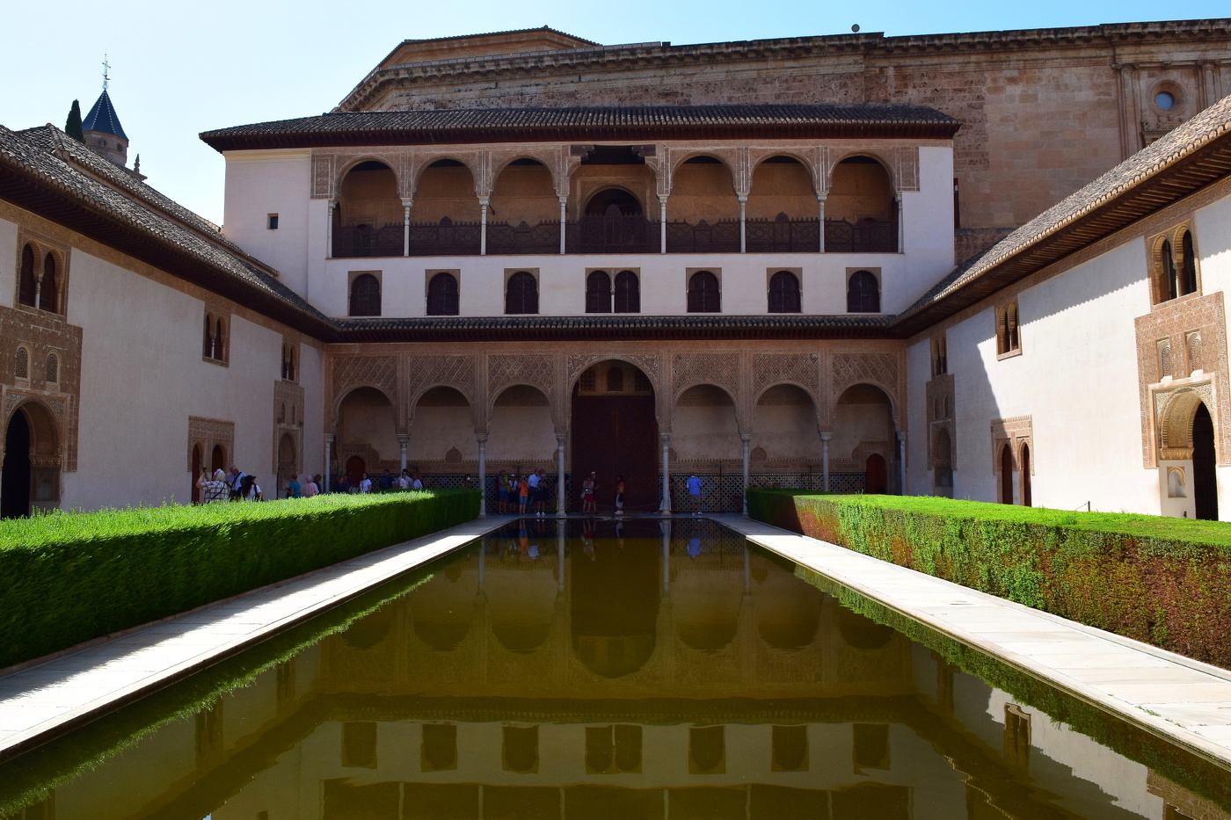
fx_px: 923
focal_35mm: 27
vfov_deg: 47.9
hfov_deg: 67.4
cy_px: 410
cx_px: 616
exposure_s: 1/500
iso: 400
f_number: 11
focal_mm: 18
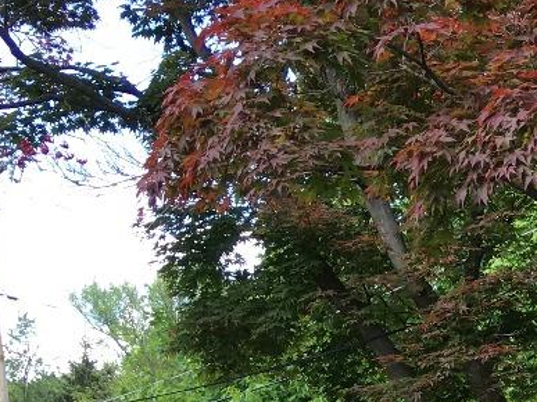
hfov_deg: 16.1
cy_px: 656
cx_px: 894
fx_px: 1675
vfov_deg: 12.8
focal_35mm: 108
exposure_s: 1/231
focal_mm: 4.15
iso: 25
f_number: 2.2
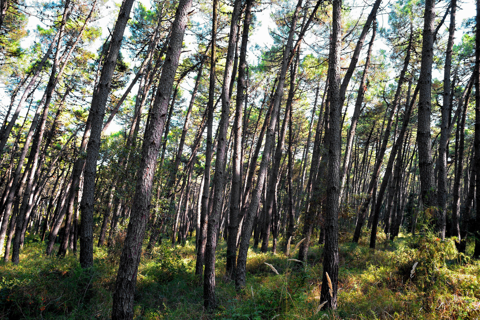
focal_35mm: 28
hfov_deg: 65.5
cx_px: 240
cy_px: 160
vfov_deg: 46.4
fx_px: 373
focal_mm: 28
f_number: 8
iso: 250
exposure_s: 1/25
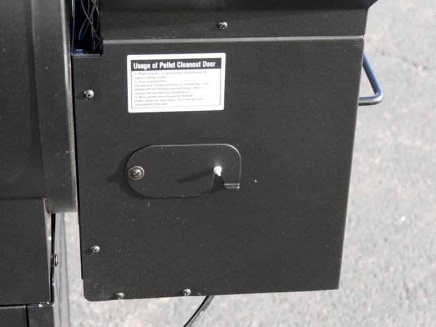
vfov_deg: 16.1
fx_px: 1159
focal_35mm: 92
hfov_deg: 21.3
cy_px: 164
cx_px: 218
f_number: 4.9
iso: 320
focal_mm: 46
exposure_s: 1/100
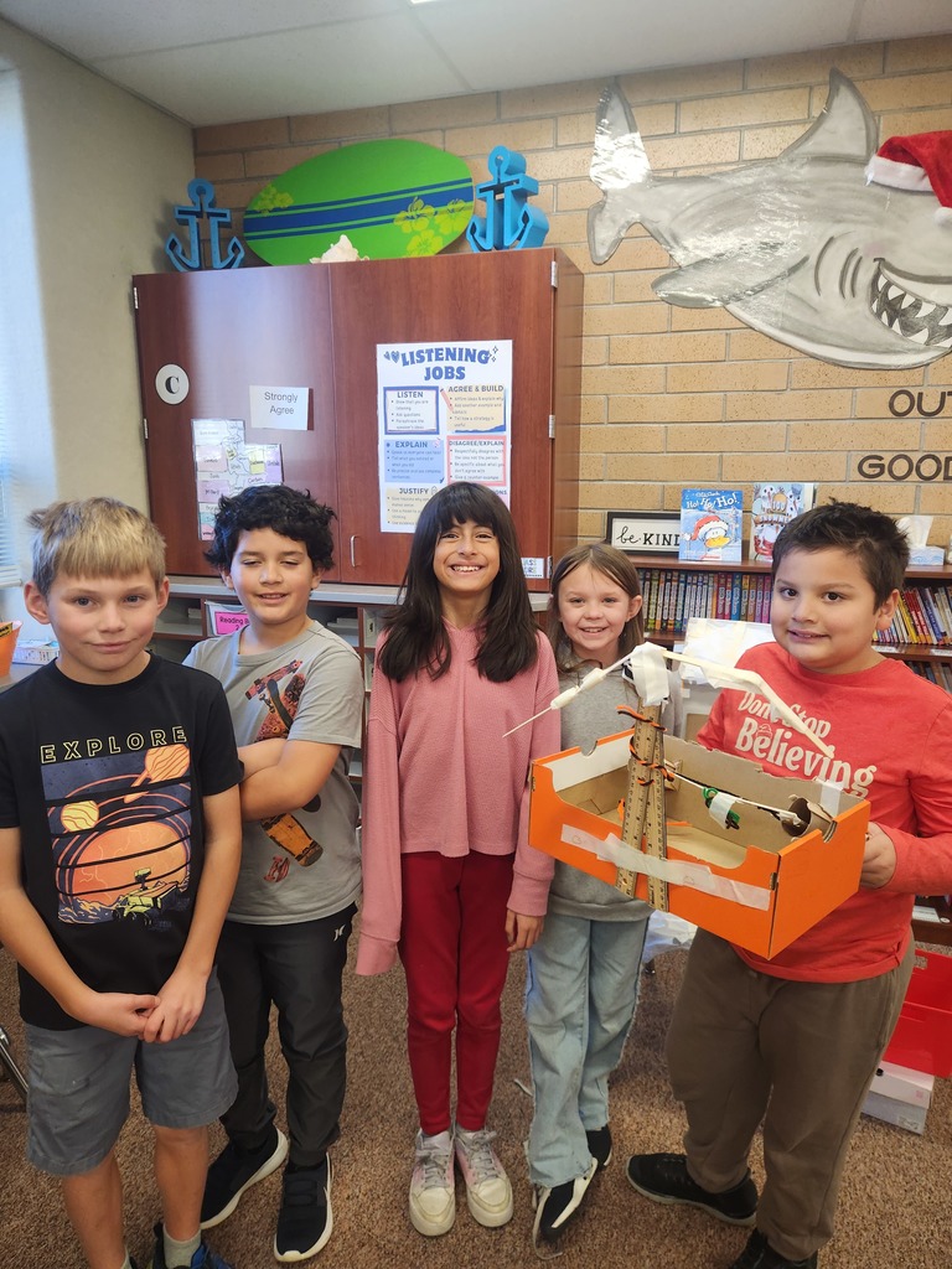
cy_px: 634
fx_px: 843
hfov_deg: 58.9
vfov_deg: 73.9
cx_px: 476
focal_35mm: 23
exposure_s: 1/120
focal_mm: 5.4
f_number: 1.8
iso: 200
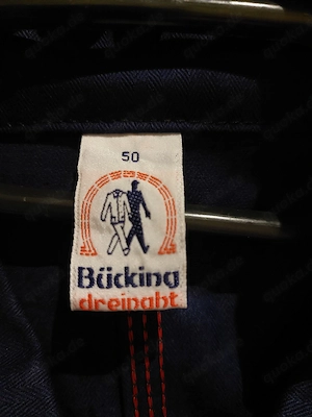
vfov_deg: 71.6
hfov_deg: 56.8
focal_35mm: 24
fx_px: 288
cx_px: 156
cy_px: 208
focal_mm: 5.23
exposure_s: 1/33
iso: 400
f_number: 1.8
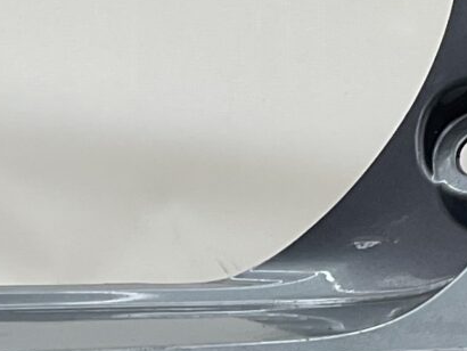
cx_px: 136
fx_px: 2443
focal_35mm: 181
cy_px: 366
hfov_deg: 10.9
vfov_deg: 8.2
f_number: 1.8
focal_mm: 3
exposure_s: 1/100
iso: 20
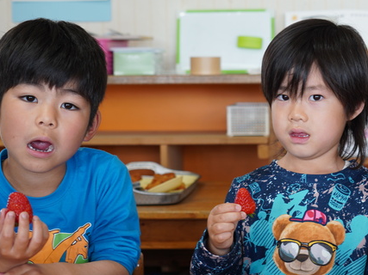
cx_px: 286
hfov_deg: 19.5
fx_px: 1062
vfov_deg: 14.8
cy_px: 163
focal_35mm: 100
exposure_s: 1/60
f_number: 2.8
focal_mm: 37
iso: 160
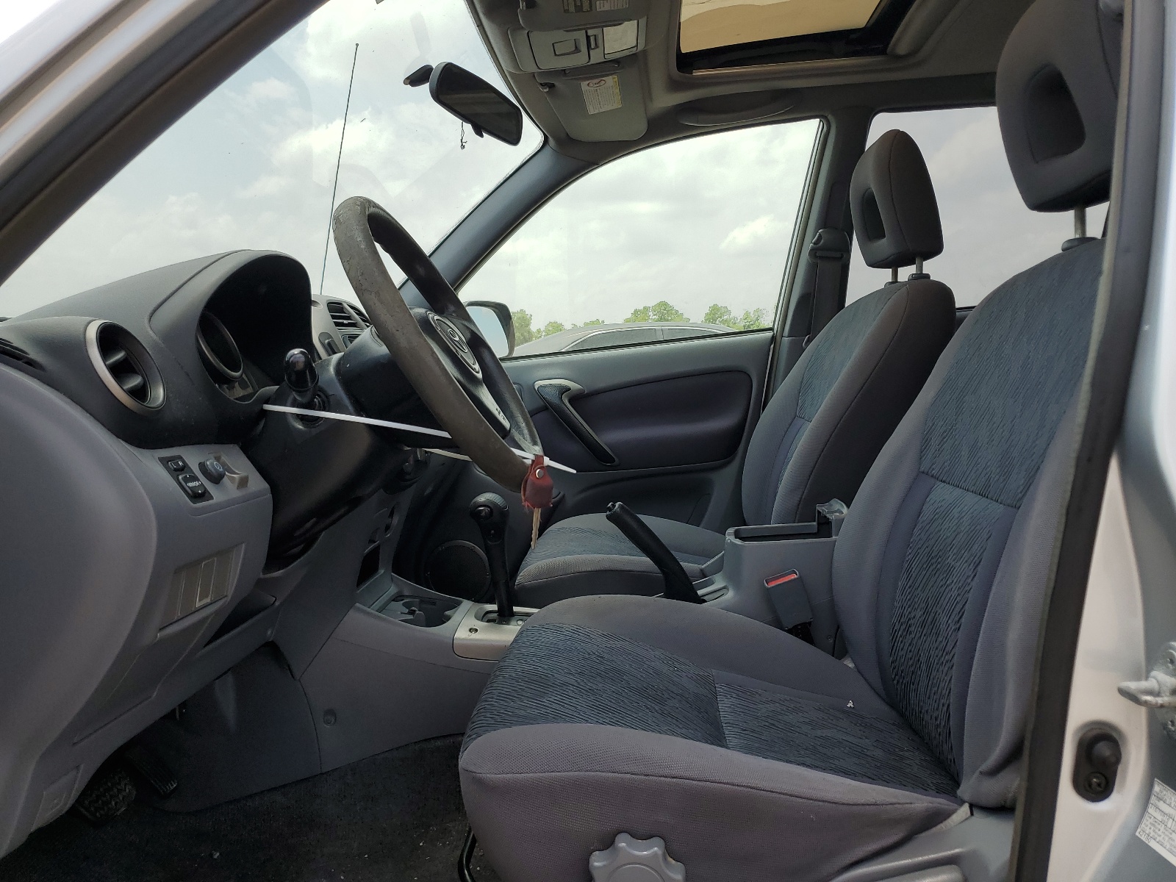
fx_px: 883
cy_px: 441
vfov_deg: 53.1
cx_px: 588
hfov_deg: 67.3
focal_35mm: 26
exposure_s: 1/2000
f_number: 1.5
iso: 50
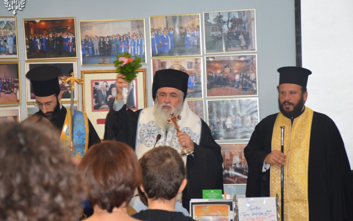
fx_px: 1039
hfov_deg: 19.3
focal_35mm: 108
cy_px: 103
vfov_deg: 12.1
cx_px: 177
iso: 800
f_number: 5
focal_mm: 70
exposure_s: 1/60
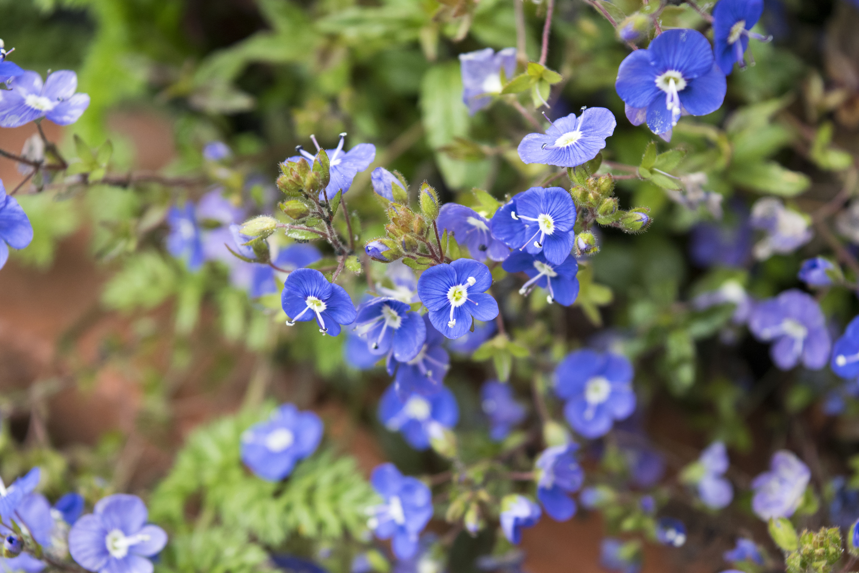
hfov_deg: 24.6
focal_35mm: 82
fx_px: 1968
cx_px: 430
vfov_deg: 16.6
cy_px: 286
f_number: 6.3
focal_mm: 55
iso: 800
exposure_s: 1/1000
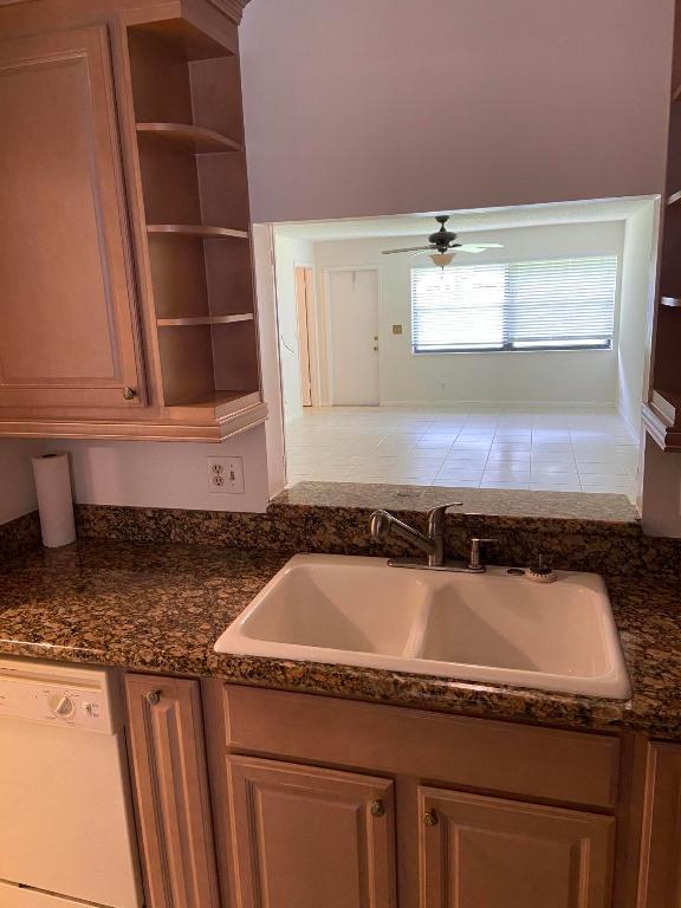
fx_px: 682
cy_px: 454
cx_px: 340
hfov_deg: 53.1
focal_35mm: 26
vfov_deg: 67.3
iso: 160
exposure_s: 1/60
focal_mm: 4.25
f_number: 1.8
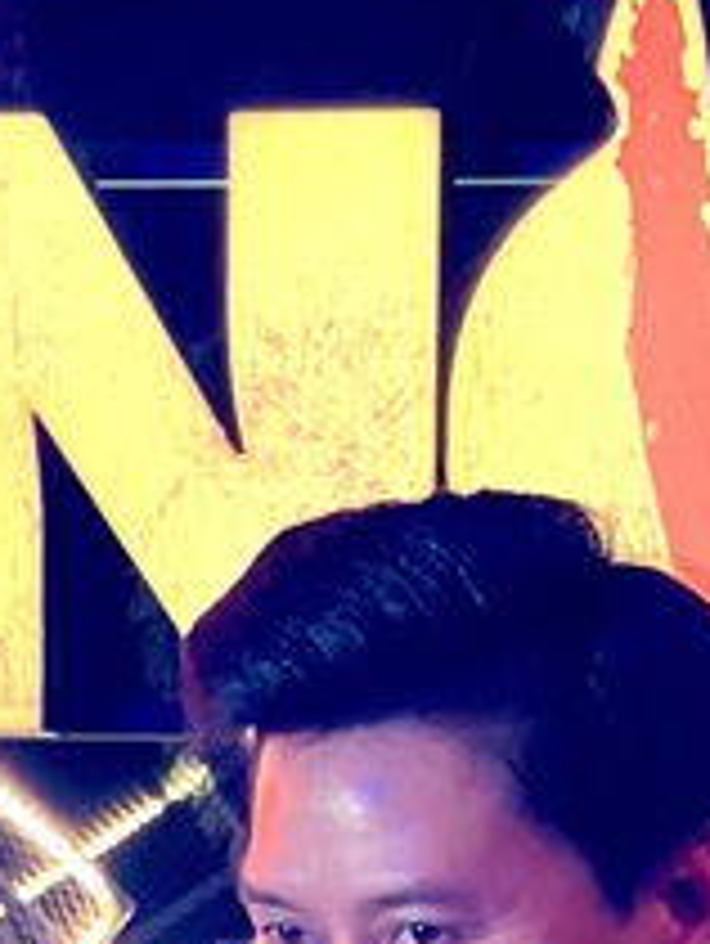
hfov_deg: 5.0
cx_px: 427
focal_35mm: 296
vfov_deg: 6.5
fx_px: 8079
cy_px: 1796
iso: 80
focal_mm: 7.5
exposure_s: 1/100
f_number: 2.2
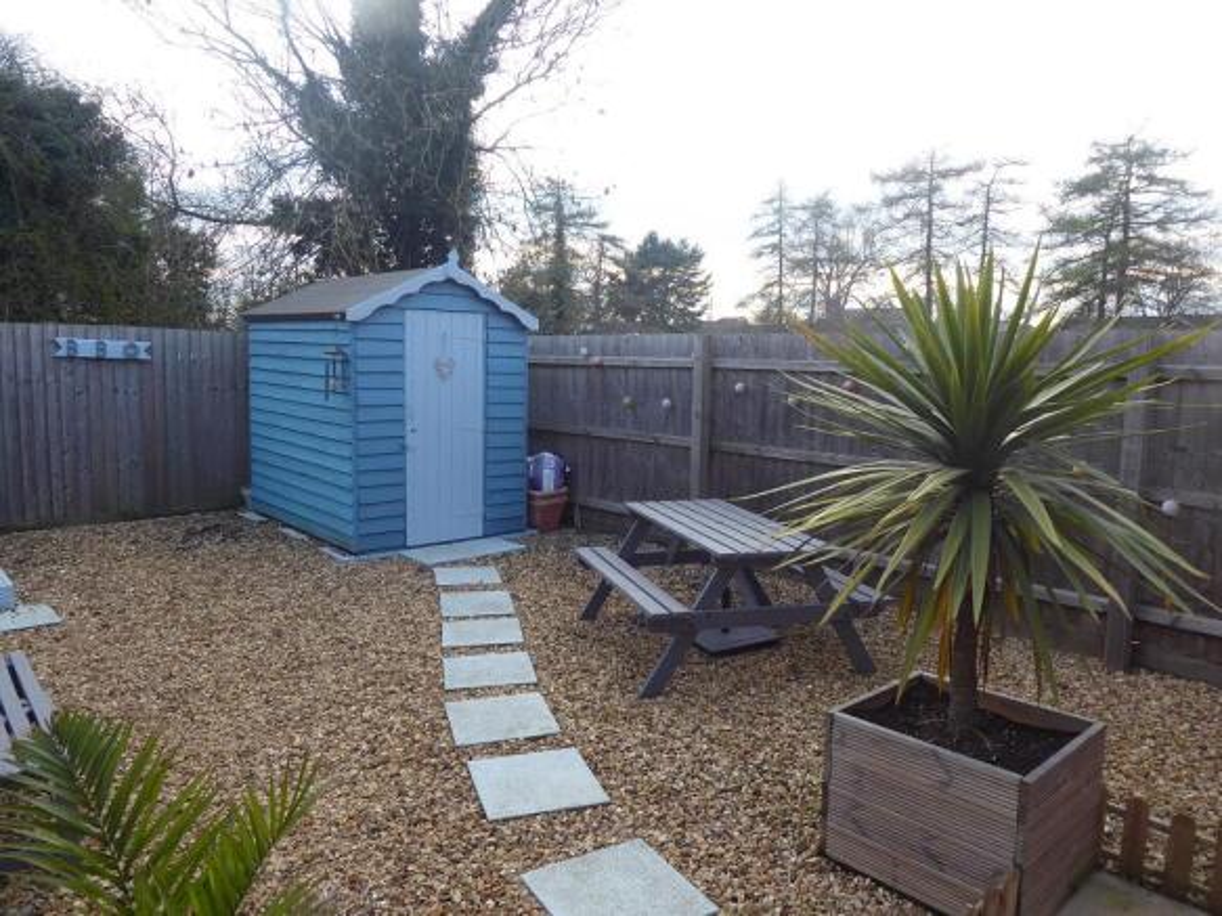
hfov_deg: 69.4
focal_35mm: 25
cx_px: 611
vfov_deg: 54.9
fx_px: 882
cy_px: 458
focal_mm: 4.3
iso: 80
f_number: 3.3
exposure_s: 1/80
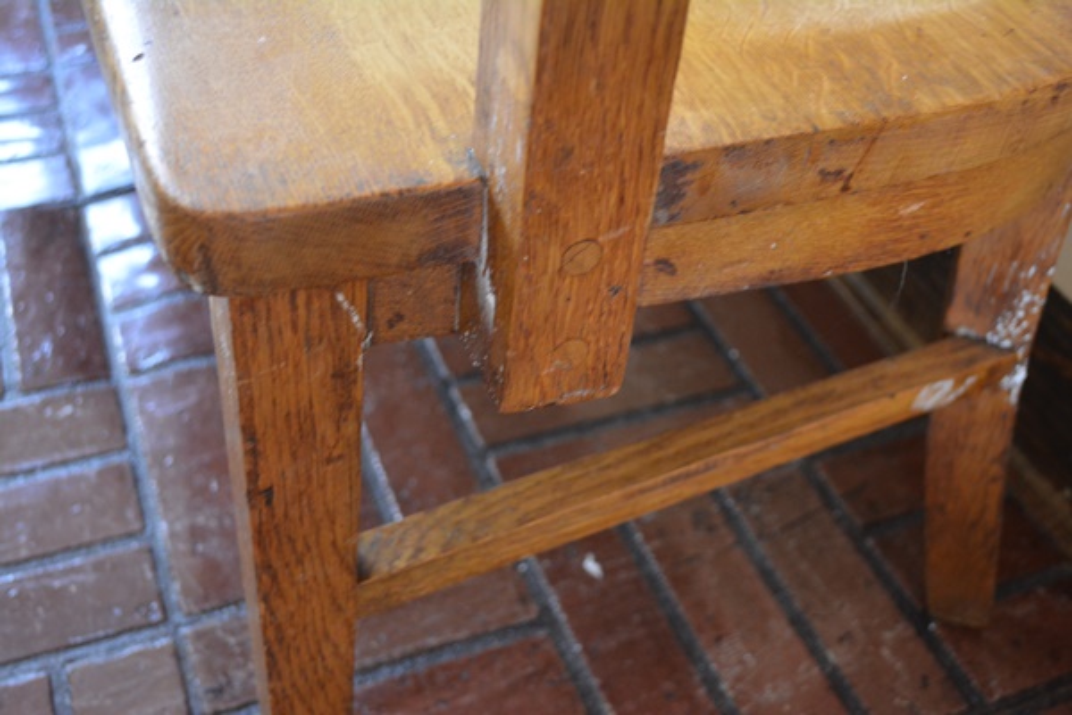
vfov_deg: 31.9
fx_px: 1251
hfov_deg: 46.4
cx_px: 536
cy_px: 358
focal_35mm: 42
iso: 1800
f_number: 4.5
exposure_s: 1/30
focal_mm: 28
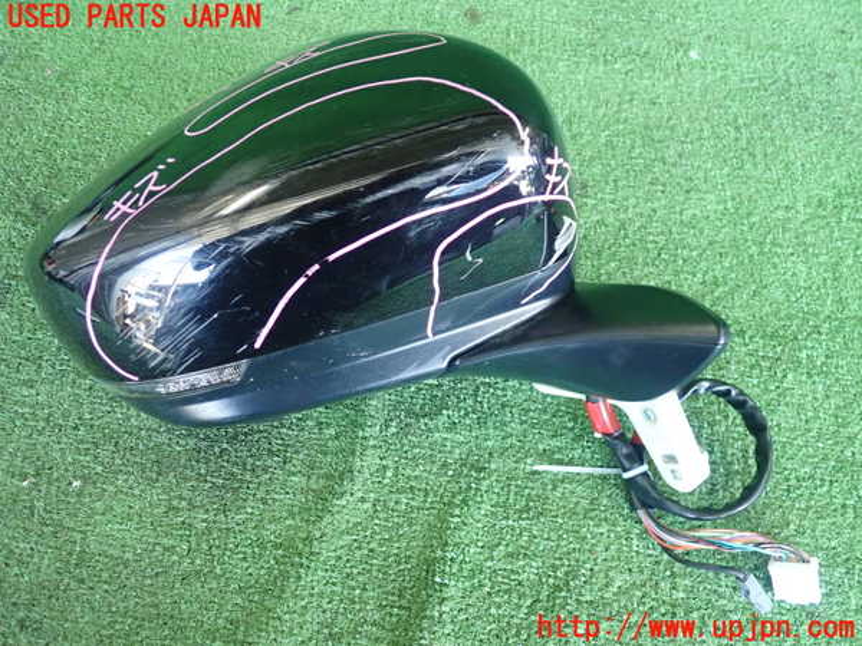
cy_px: 323
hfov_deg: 60.0
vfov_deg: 46.8
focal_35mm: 30
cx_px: 431
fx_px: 747
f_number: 2.3
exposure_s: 1/100
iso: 800
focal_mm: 5.5
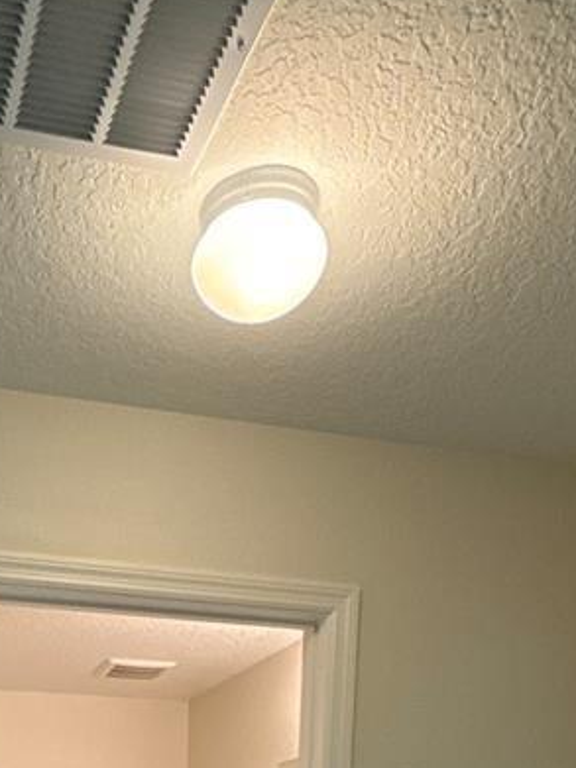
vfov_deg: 31.0
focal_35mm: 43
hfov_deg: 32.1
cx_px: 69
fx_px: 955
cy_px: 1059
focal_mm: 2.22
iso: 200
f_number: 2.2
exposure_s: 1/60
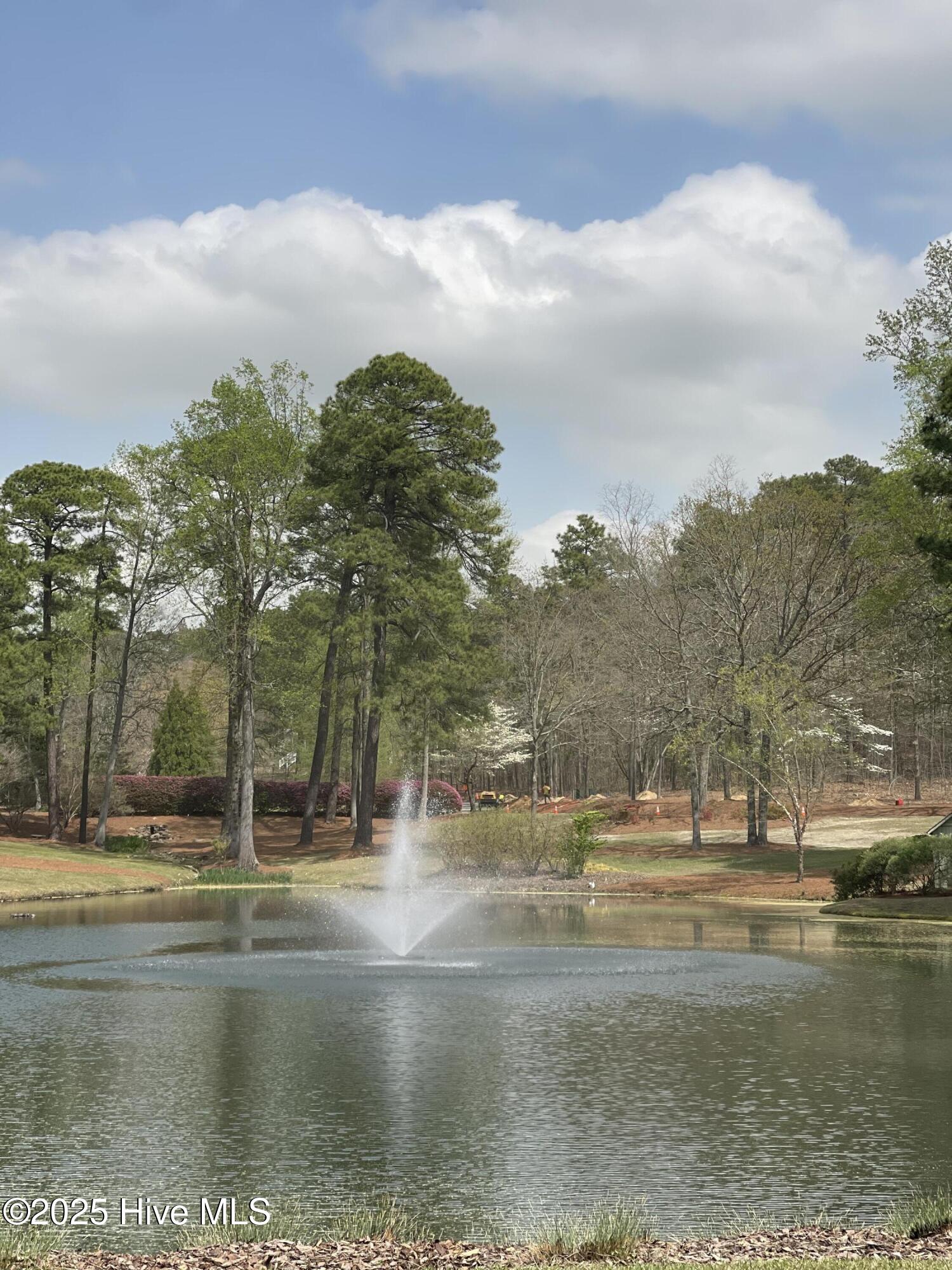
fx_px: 2347
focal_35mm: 64
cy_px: 635
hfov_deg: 22.9
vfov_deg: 30.3
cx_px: 476
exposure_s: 1/2481
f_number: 2.2
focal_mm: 7.5
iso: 32
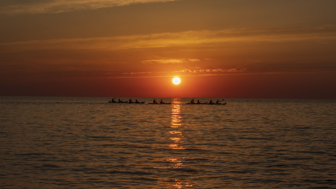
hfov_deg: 23.2
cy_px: 111
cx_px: 168
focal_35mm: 92
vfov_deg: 13.2
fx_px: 820
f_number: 22
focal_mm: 42
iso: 200
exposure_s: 1/125
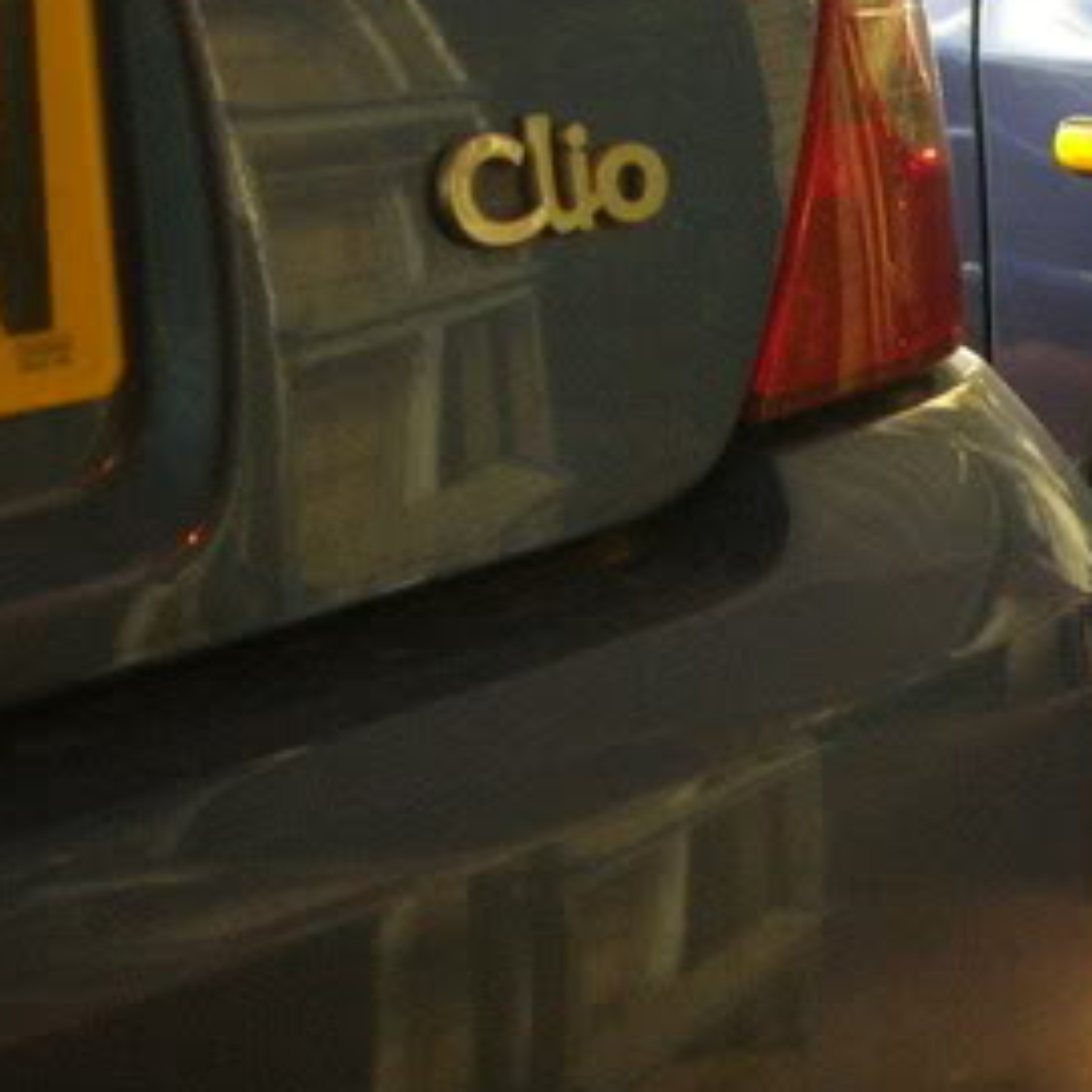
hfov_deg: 16.9
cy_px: 310
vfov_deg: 17.5
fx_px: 3533
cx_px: 1273
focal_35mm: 99
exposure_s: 1/2.2
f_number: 2.8
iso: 200
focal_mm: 7.8
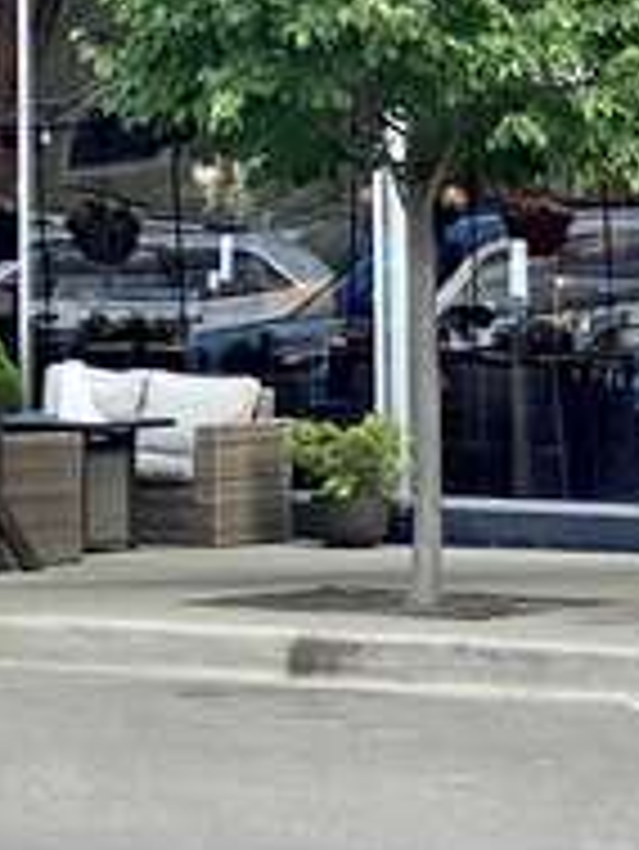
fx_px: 5409
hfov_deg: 6.7
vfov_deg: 8.5
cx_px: -140
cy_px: -819
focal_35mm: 220
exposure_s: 1/1065
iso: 20
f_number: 2
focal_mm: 6
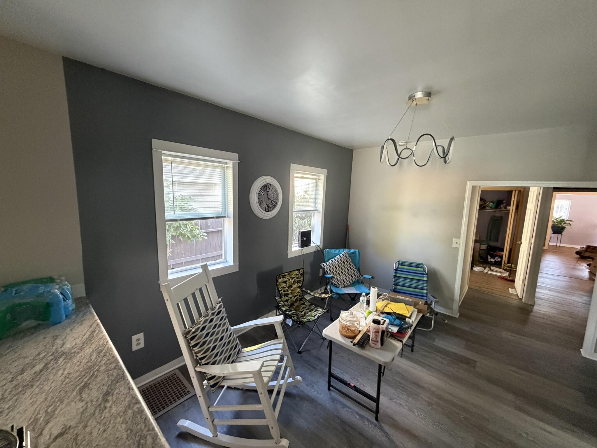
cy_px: 224
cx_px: 298
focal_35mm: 14
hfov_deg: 102.1
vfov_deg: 85.7
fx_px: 241
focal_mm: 2.22
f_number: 2.2
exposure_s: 1/60
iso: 500
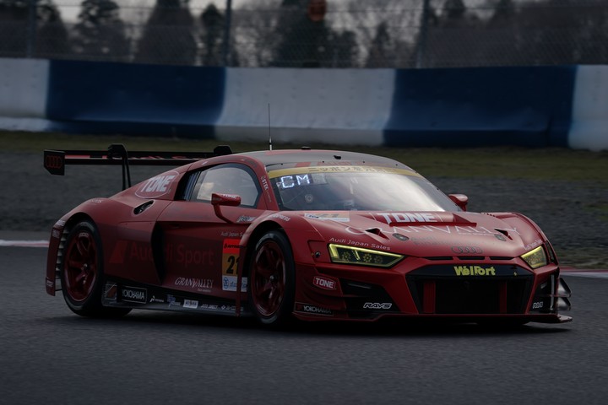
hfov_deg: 6.8
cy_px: 202
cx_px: 304
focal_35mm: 303
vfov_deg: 4.5
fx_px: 5117
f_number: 8
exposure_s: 1/640
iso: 200
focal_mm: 303
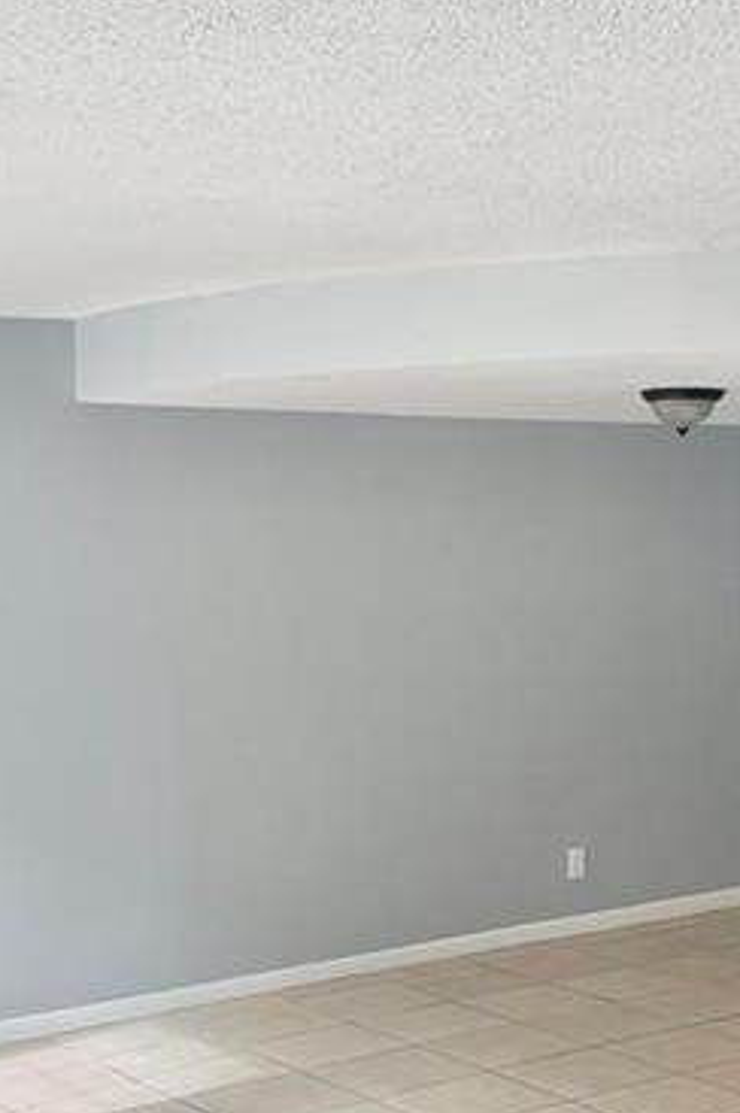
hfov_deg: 22.8
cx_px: 525
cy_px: 725
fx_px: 1822
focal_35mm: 59
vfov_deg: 33.7
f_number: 1.8
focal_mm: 4.25
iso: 25
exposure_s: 1/193
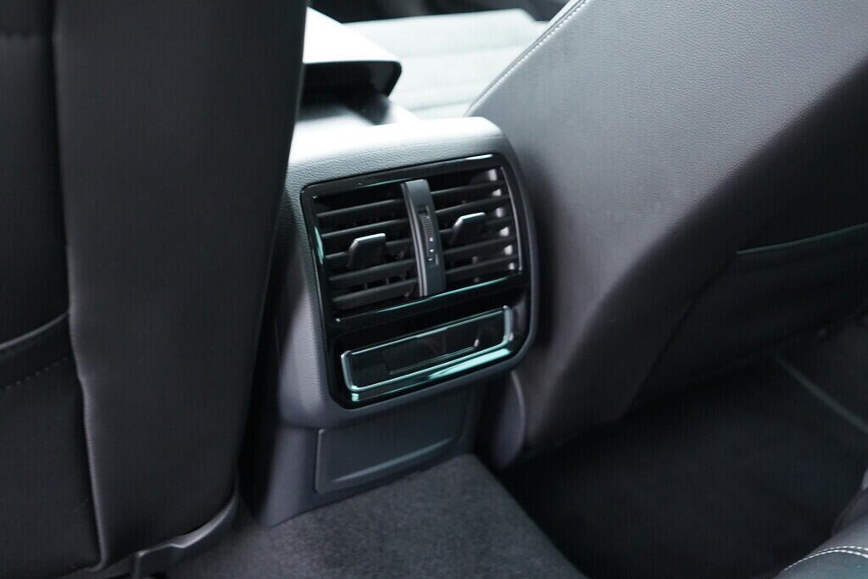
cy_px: 290
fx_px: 868
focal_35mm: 36
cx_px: 434
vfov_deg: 36.9
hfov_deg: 53.1
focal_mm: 24
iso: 2500
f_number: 2.8
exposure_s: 1/40
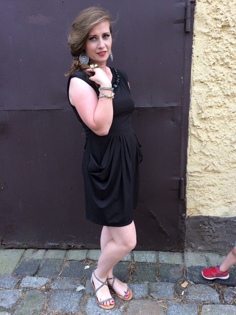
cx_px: 118
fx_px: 264
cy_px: 158
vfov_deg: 61.7
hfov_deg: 48.2
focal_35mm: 29
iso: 40
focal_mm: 4.15
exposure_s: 1/100
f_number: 2.2
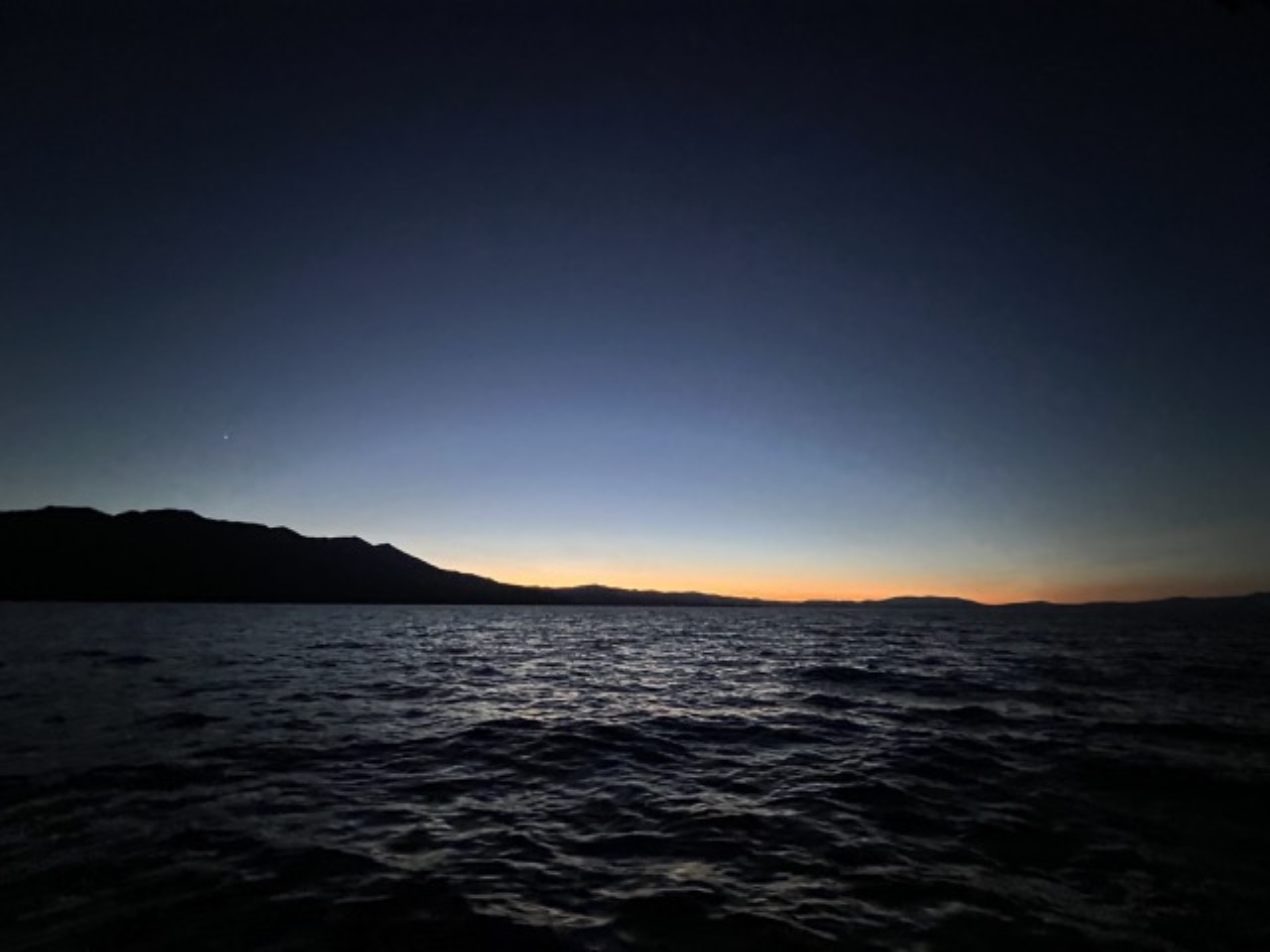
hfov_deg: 106.2
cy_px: 476
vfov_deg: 89.9
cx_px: 635
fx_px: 477
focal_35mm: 13
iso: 1000
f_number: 1.8
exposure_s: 1/56
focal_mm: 1.57
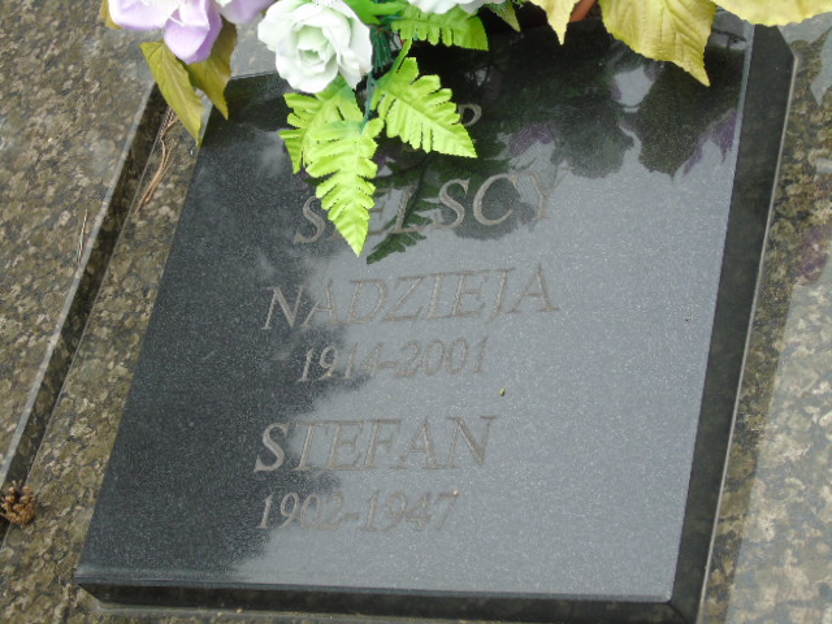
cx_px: 416
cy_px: 312
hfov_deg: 27.4
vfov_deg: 20.7
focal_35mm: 71
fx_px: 1706
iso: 80
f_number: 4.7
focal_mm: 13
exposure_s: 1/160
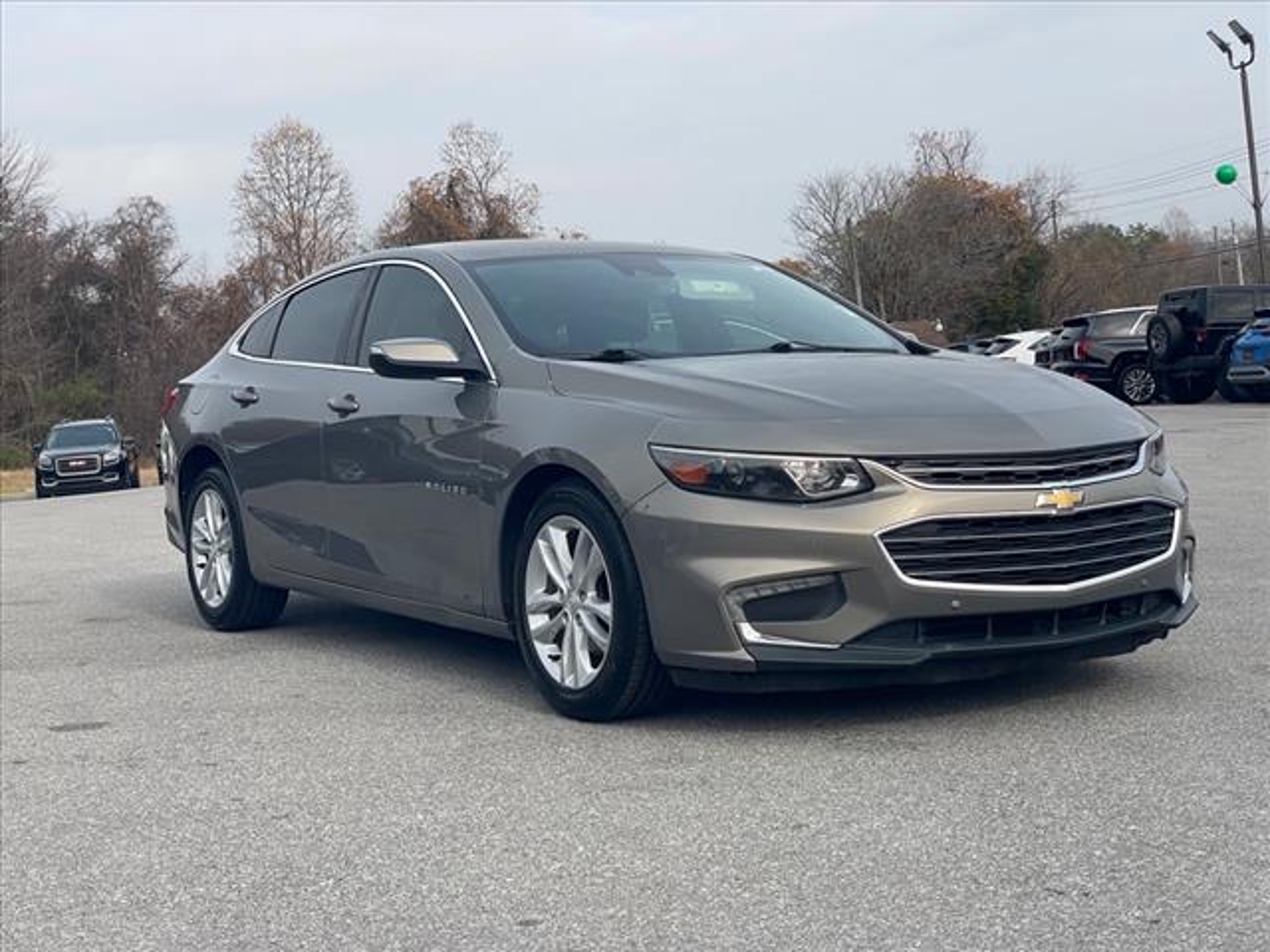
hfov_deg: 36.8
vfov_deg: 28.0
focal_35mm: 52
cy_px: 476
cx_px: 635
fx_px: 1908
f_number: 2
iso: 25
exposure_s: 1/1295
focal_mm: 6
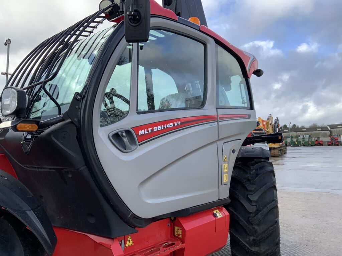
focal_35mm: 29
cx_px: 171
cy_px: 128
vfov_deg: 48.2
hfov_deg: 61.7
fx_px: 287
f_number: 1.8
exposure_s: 1/446
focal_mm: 3
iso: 16
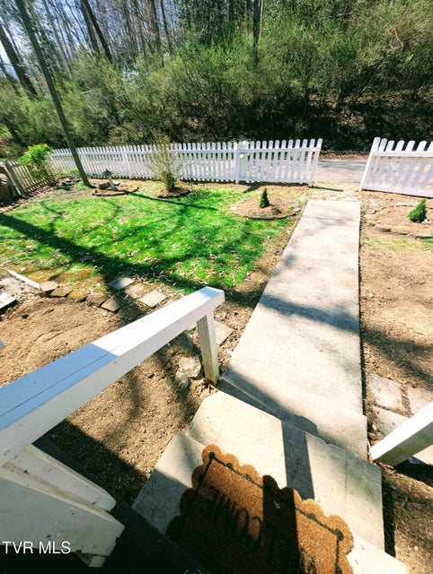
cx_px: 216
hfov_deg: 94.6
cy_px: 287
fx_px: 200
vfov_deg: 110.5
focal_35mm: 12
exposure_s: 1/485
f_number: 1.95
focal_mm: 2.23
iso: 37
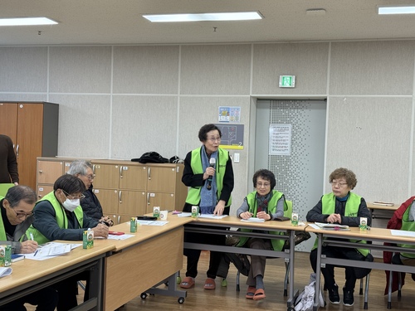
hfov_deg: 39.7
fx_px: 575
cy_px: 156
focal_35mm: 48
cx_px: 208
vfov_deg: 30.3
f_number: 1.78
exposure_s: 1/120
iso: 100
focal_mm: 6.76
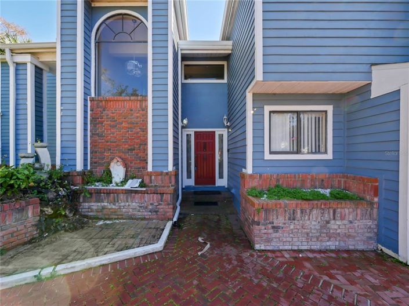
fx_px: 165
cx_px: 204
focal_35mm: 14
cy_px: 153
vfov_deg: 85.6
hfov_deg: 102.1
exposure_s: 1/200
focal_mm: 7
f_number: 5.6
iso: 200
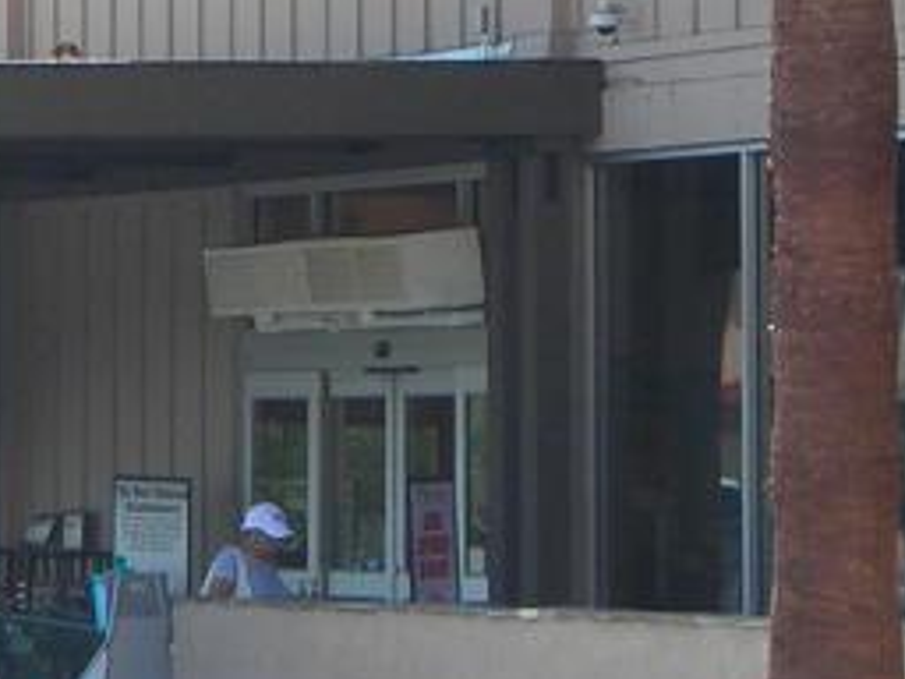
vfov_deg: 4.8
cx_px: 198
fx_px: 8052
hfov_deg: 6.4
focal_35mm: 308
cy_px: 163
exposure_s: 1/167
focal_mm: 12.7
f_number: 4.2
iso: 70
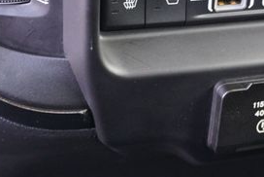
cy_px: 57
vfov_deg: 14.4
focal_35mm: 95
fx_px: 699
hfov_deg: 21.3
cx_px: 188
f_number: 4.5
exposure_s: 1/60
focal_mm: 27
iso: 4000
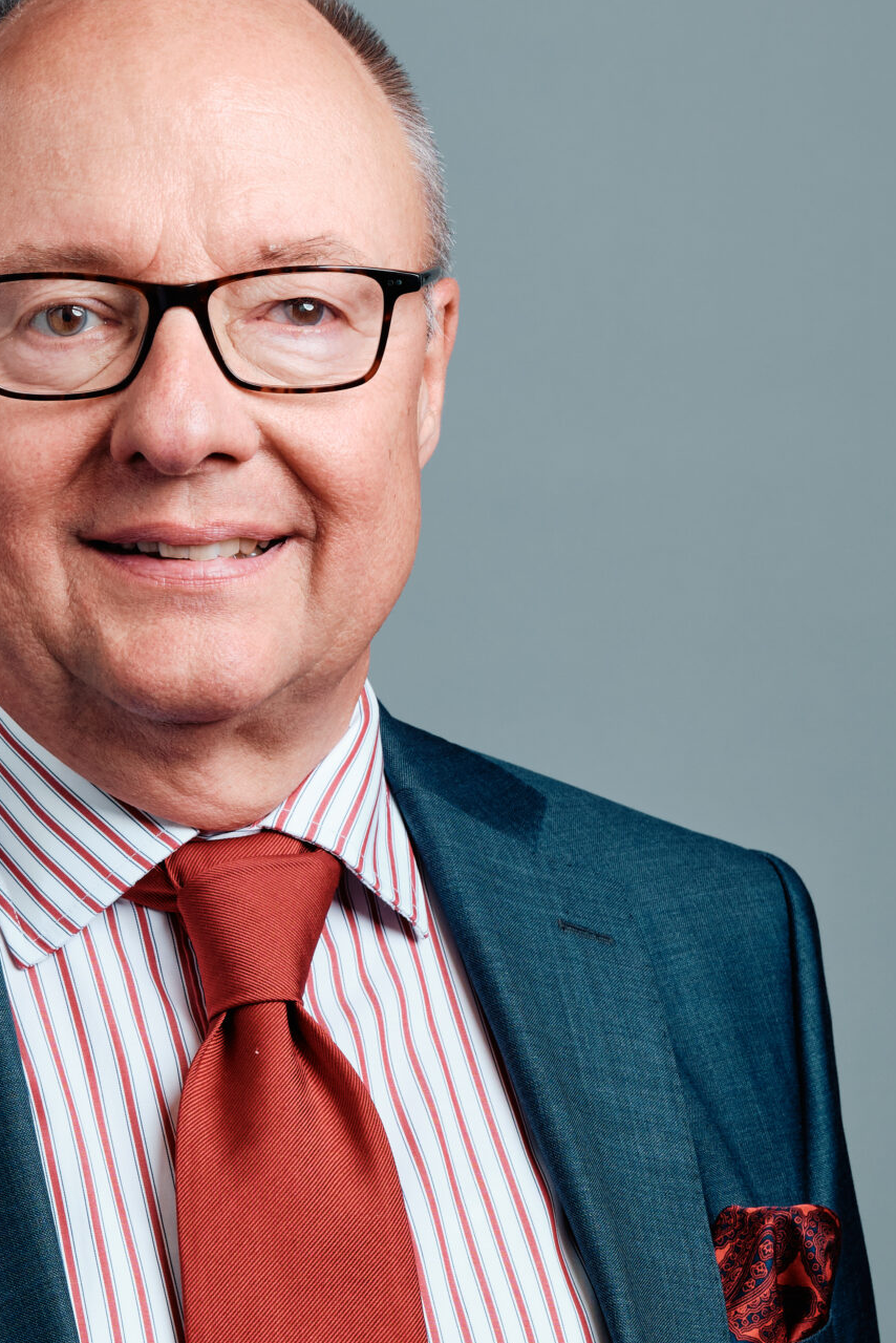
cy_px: 897
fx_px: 6268
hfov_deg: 8.2
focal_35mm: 168
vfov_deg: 12.2
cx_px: 161
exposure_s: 1/200
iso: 160
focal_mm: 56
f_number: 8
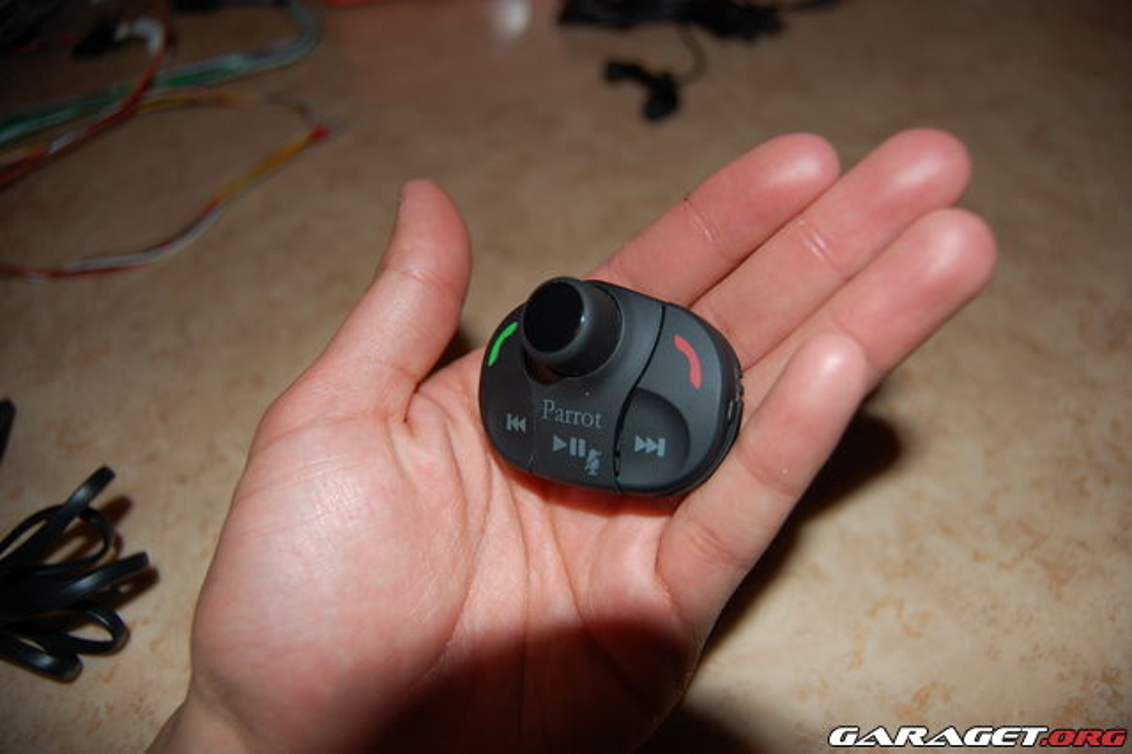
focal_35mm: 27
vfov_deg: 47.9
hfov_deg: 67.4
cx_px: 566
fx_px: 849
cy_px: 377
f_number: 3.5
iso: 200
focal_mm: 18
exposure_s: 1/60
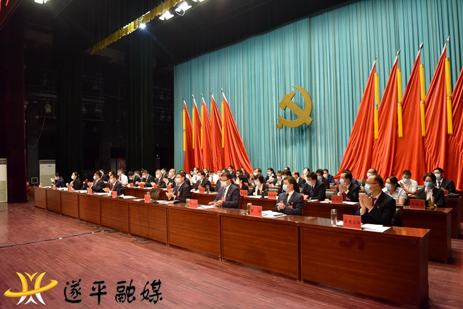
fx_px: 309
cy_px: 154
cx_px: 232
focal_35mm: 24
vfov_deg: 53.2
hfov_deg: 73.7
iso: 1600
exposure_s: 1/80
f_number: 5
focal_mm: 24
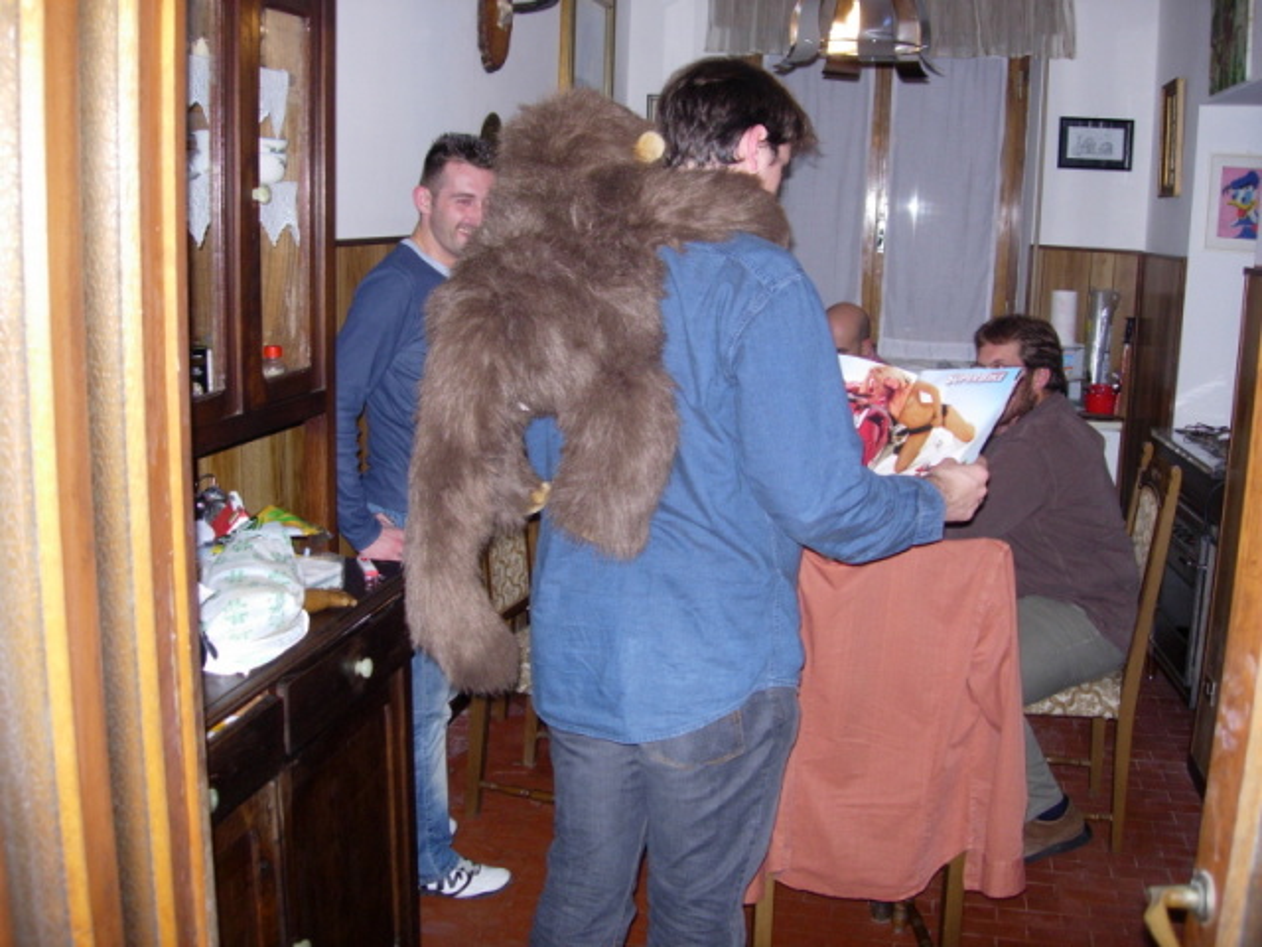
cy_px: 474
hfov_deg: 49.0
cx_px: 631
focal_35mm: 38
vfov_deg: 37.7
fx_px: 1385
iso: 105
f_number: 2.8
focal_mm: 7.8
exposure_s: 1/85.4
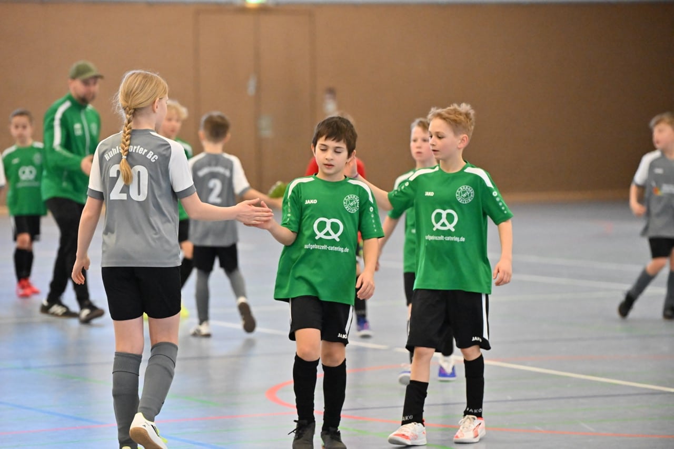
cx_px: 337
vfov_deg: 7.8
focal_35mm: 175
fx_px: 3276
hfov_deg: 11.7
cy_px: 224
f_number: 3.5
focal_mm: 175
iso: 8000
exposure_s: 1/1000
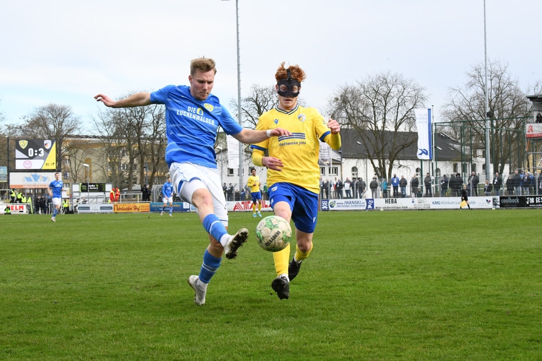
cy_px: 180
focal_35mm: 80
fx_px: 1204
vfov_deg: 17.1
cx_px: 271
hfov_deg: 25.4
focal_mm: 80
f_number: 16
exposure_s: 1/1250
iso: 8000
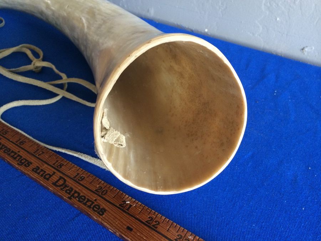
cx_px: 160
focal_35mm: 30
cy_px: 120
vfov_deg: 46.8
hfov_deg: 60.0
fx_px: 278
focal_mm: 4.12
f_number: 2.2
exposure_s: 1/30
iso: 160
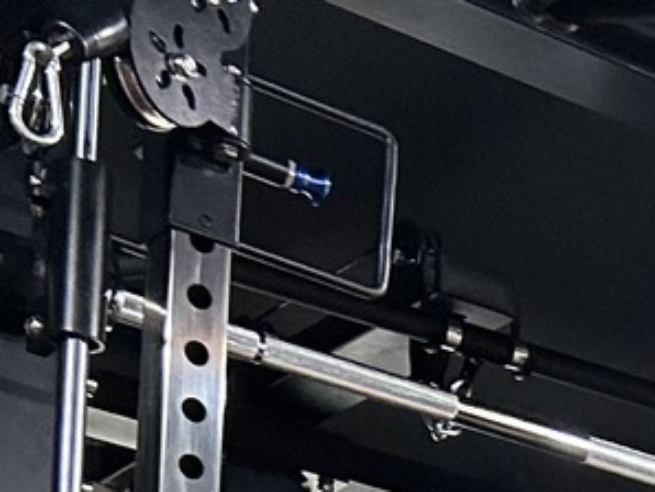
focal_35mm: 157
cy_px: 1199
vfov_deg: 8.6
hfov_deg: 11.0
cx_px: 1448
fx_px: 2973
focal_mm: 5.7
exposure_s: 1/60
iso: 160
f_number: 1.5
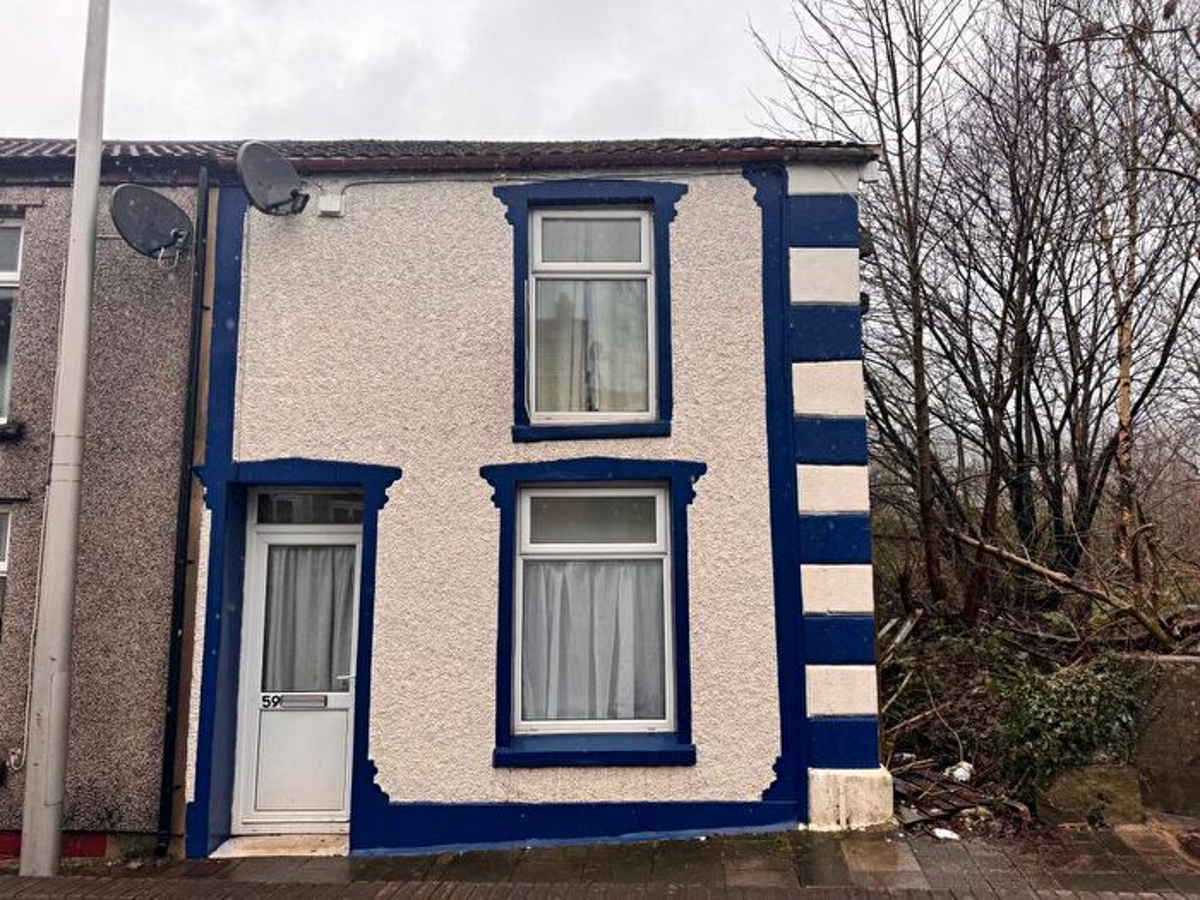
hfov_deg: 71.6
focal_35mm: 24
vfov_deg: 56.8
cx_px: 600
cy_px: 450
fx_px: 832
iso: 80
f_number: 1.78
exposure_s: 1/593
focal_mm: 6.76
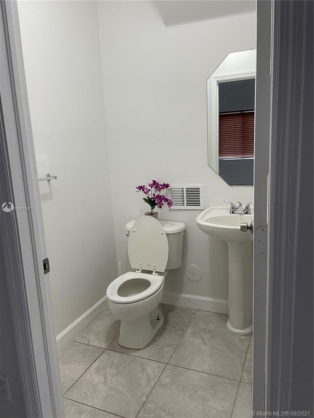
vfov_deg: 67.3
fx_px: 314
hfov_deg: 53.1
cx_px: 157
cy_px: 209
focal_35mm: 26
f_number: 1.6
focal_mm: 4.2
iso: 100
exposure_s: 1/60
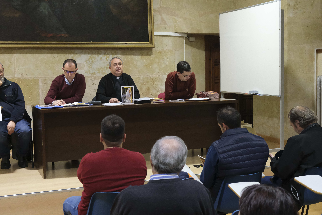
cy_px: 102
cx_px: 153
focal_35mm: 51
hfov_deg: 38.9
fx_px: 456
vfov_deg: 26.5
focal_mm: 30.2
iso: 6400
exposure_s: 1/80
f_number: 5.6
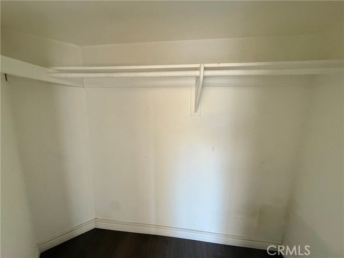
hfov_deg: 102.1
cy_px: 129
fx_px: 139
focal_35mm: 14
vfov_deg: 85.7
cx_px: 172
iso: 320
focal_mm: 2.22
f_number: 2.2
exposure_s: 1/60
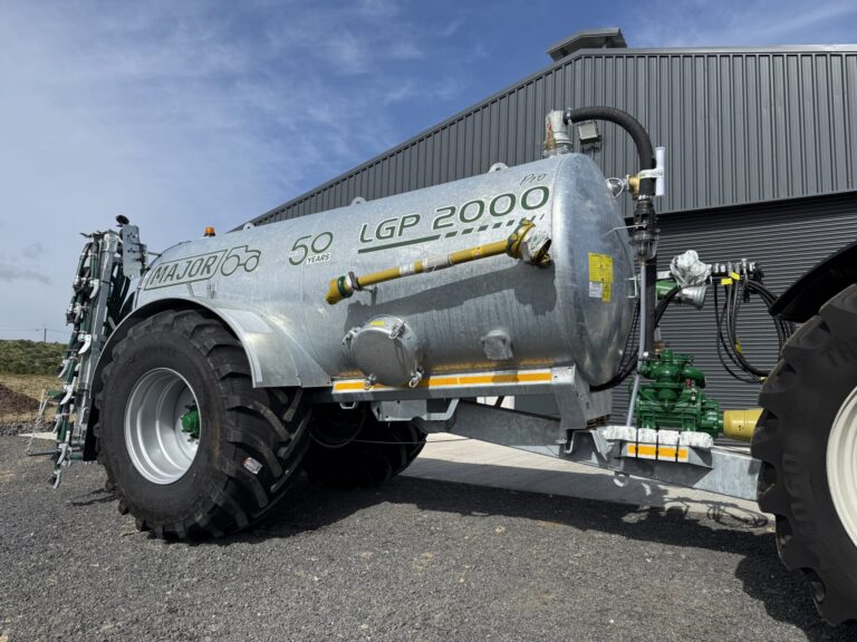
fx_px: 594
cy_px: 321
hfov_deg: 71.6
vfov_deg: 56.8
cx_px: 428
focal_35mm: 24
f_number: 1.78
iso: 80
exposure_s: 1/6711
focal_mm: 6.76
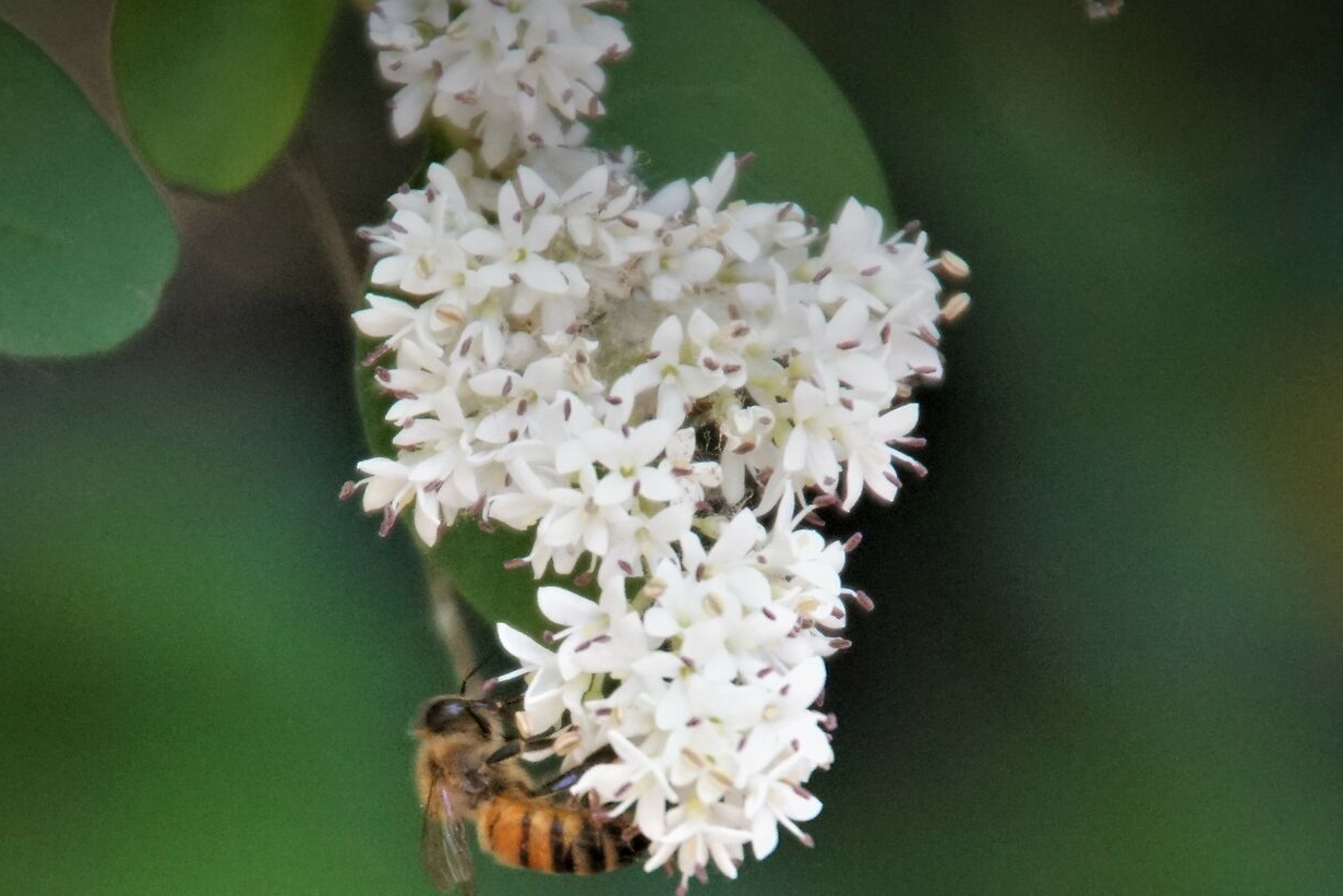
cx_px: 544
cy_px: 726
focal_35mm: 819
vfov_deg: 1.7
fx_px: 30555
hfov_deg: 2.5
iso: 3200
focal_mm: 280
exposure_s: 1/500
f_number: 6.3
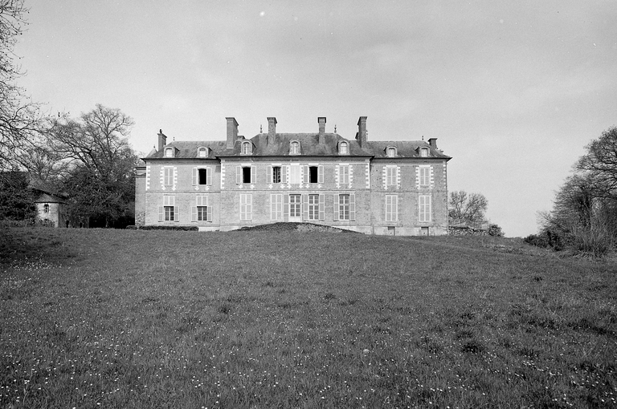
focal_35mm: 90
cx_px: 308
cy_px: 204
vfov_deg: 15.1
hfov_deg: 22.6
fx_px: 1541
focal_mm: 60
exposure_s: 1/15
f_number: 9
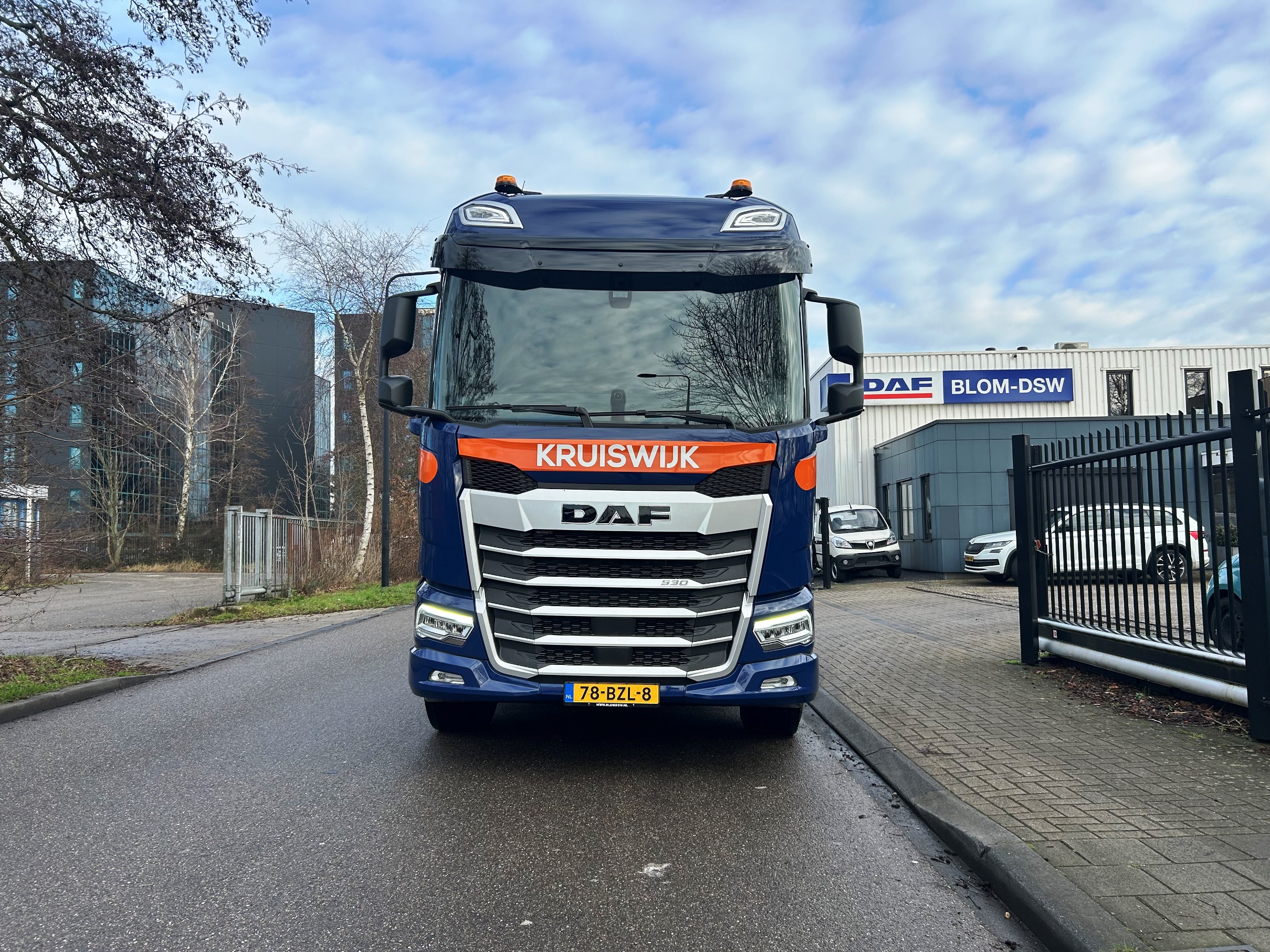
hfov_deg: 67.3
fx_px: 954
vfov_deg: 53.1
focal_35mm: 26
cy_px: 476
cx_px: 635
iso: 50
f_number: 1.5
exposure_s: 1/1553
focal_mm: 5.7
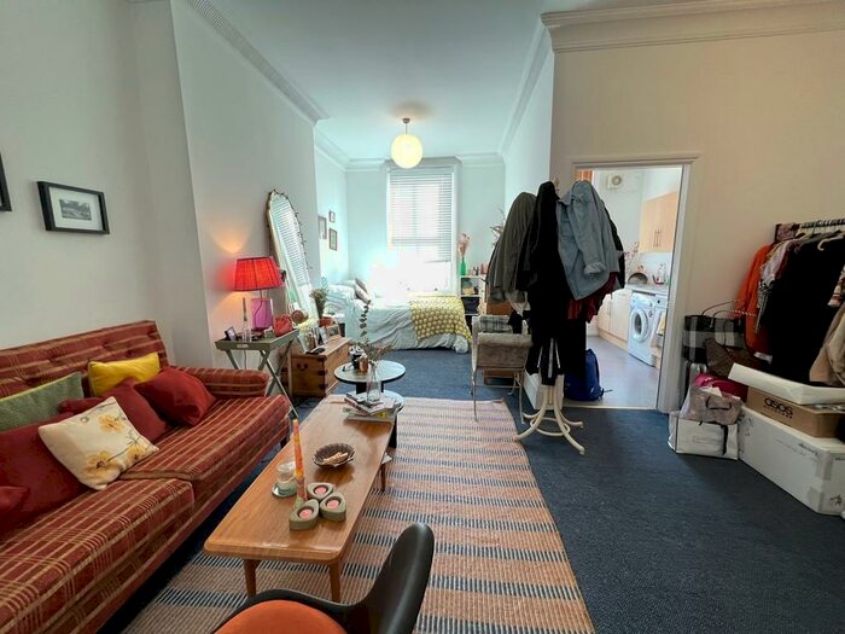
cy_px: 317
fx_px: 317
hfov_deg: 106.2
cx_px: 422
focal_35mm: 13
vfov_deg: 89.9
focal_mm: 1.57
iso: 250
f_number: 1.8
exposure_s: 1/100
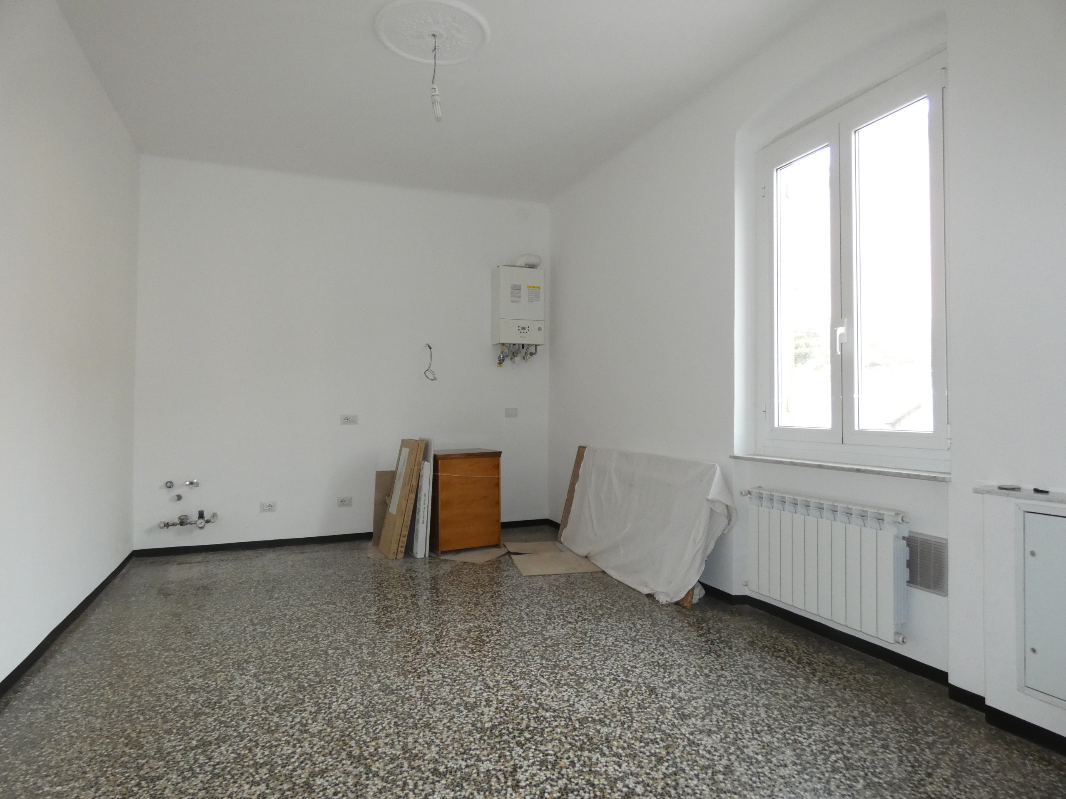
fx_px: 616
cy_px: 400
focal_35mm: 20
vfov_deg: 66.0
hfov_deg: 81.7
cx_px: 533
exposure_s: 1/60
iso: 320
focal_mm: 3.6
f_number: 2.8
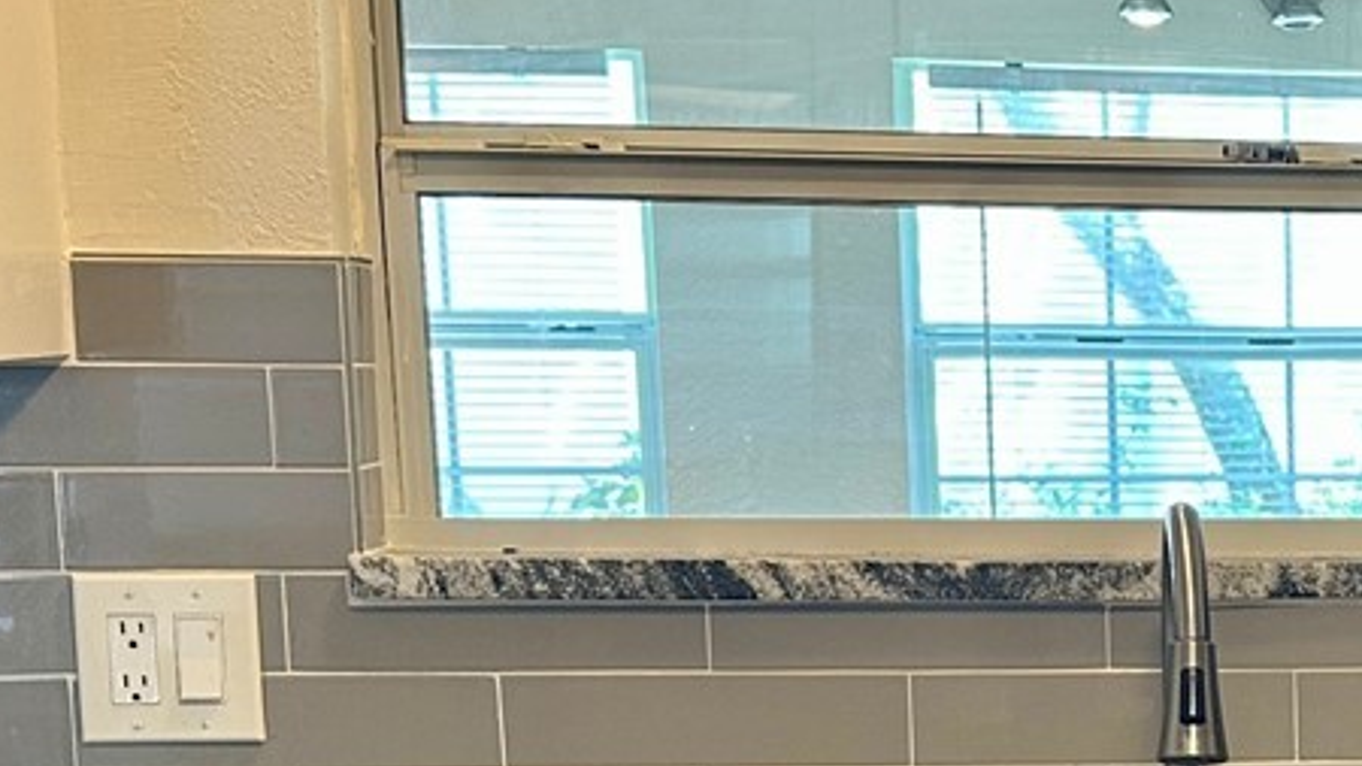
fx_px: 3358
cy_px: 908
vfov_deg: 12.7
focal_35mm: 93
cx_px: 1659
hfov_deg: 21.2
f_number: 1.78
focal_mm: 6.86
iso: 125
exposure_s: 1/60
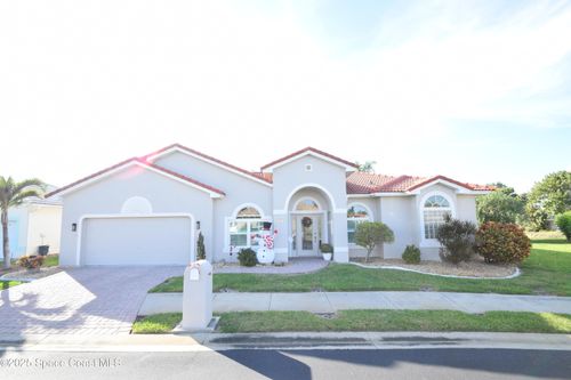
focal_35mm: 15
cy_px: 190
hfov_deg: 100.4
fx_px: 238
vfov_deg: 77.3
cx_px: 286
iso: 360
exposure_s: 1/250
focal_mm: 10
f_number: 8
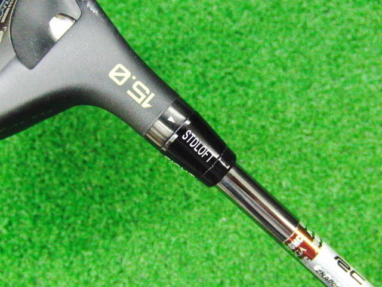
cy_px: 144
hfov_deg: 50.1
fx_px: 408
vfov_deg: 38.7
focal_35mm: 37
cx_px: 191
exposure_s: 1/125
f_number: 3.6
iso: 3200
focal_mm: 6.42
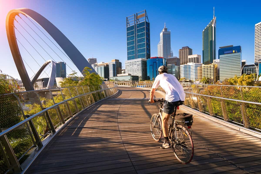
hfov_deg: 81.2
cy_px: 87
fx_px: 152
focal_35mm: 21
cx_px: 130
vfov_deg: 59.5
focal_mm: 21
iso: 200
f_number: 5
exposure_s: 1/500
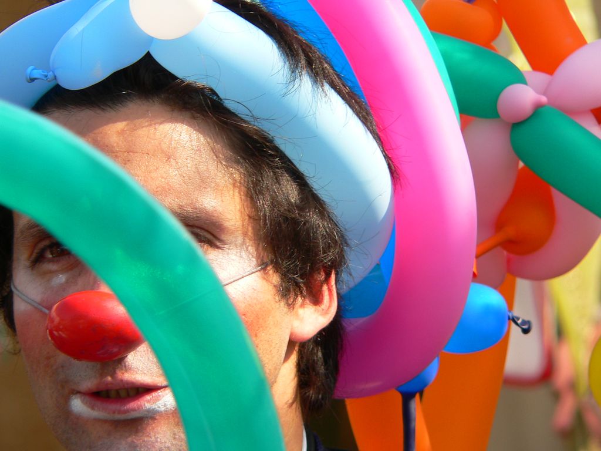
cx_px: 300
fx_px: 6094
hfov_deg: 5.6
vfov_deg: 4.2
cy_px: 226
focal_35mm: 351
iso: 80
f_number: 4
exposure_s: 1/320
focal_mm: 58.3
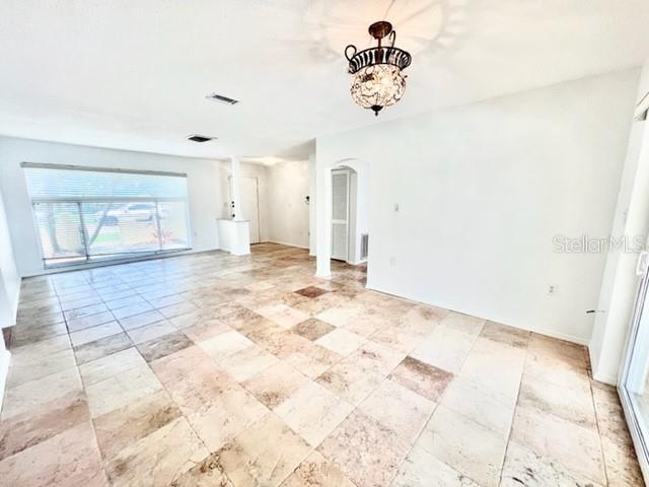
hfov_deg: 106.2
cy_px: 244
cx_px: 324
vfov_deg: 89.9
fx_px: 244
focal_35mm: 13
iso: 80
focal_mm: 1.57
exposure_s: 1/122
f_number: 1.8
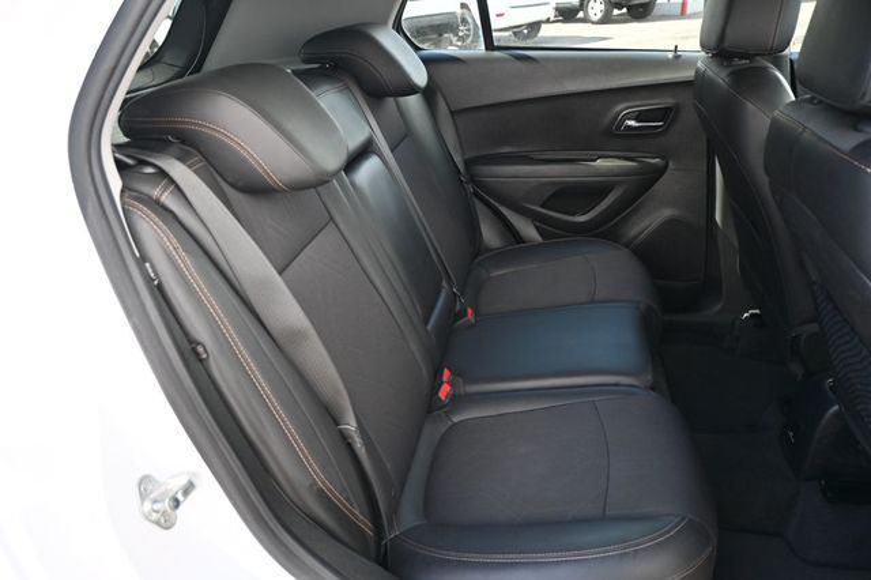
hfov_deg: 66.0
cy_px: 290
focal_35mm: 28
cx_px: 436
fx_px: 671
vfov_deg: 46.7
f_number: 3.8
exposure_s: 1/200
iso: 400
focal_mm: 18.5
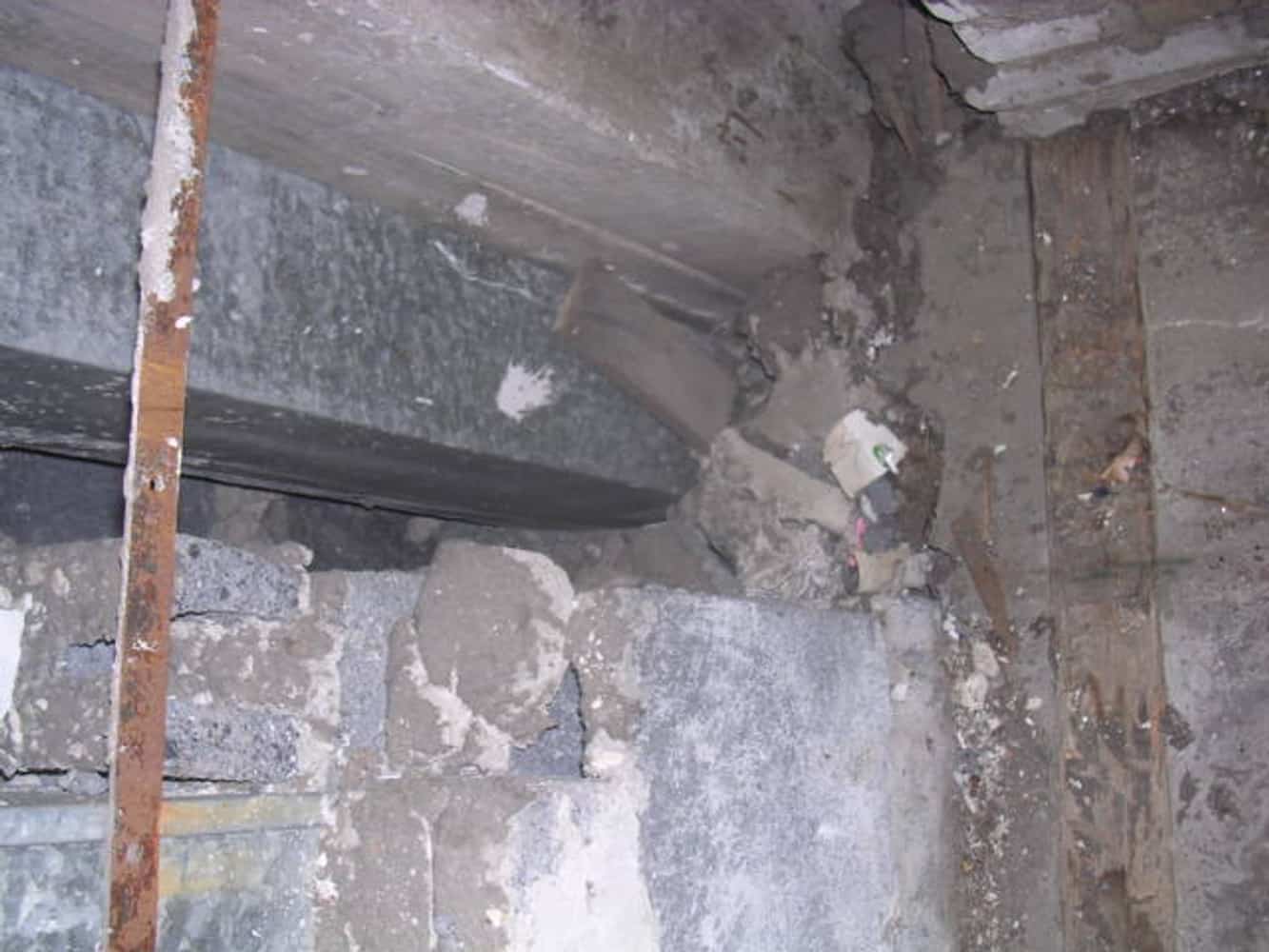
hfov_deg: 49.0
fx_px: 1393
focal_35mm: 38
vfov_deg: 37.7
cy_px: 476
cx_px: 634
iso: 100
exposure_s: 1/60.1
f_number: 2.8
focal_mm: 5.8
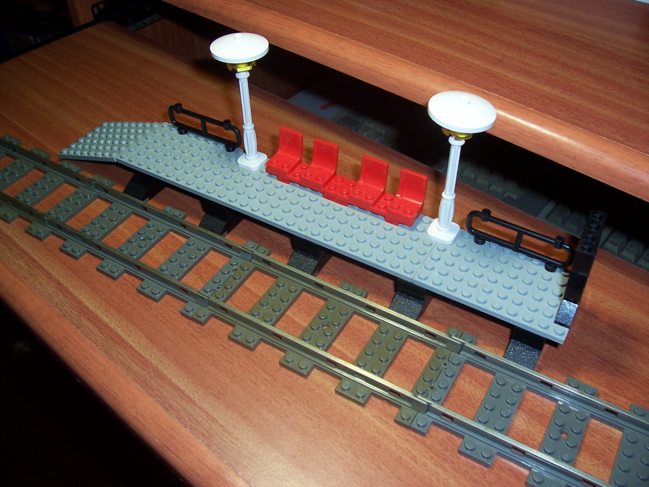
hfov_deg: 54.0
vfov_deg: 41.8
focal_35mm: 34
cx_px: 324
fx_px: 637
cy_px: 244
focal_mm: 5.6
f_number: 2.7
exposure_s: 1/60
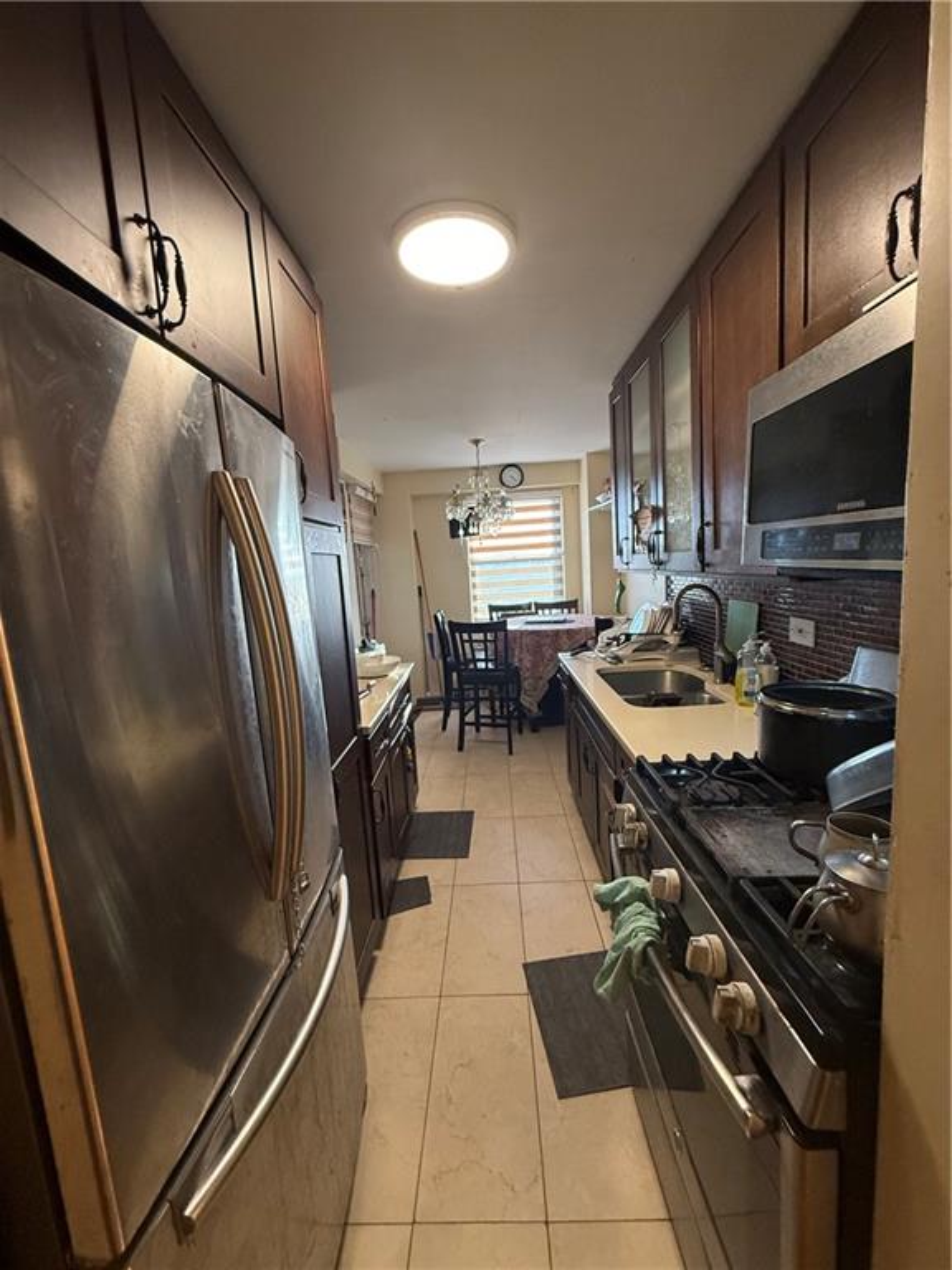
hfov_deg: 85.7
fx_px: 513
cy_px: 635
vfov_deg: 102.1
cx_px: 476
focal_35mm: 14
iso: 320
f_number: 2.2
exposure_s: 1/120
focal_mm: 2.22
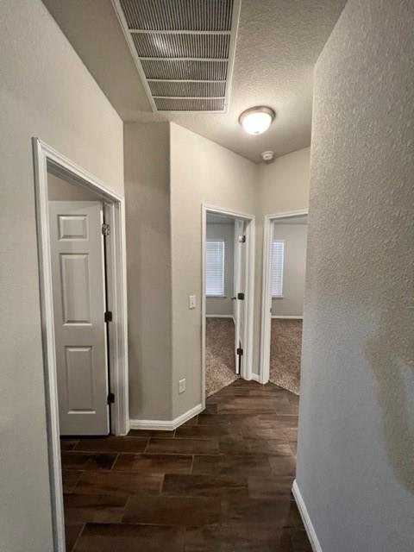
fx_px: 207
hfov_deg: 89.9
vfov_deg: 106.2
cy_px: 276
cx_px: 207
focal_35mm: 13
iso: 250
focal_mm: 1.57
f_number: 1.8
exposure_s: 1/60
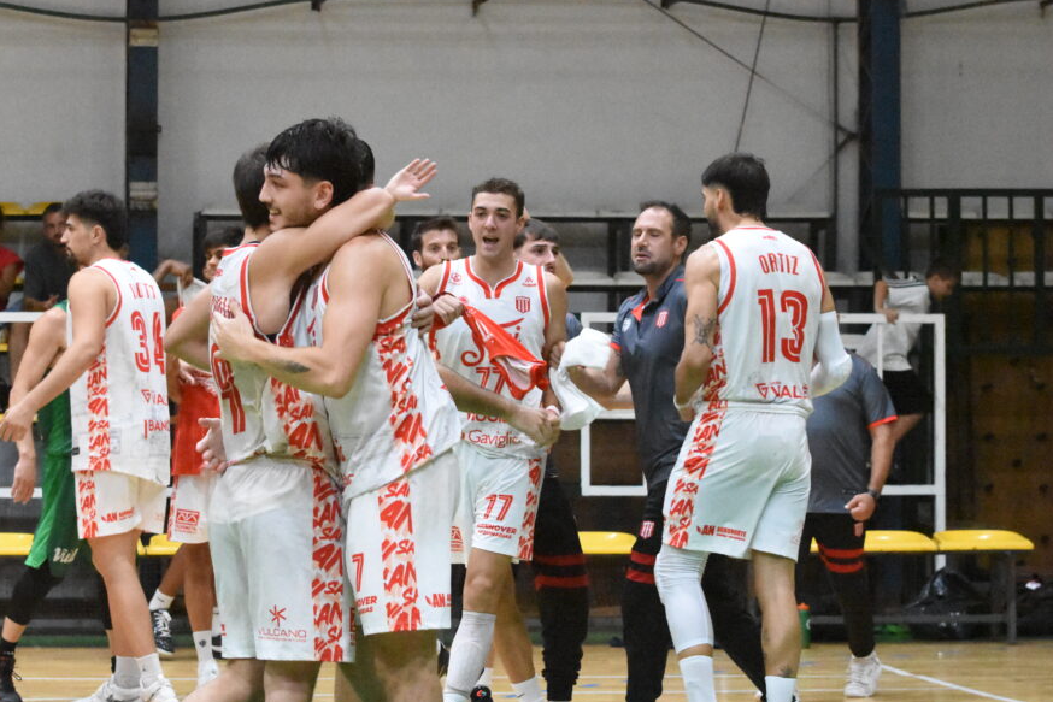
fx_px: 3598
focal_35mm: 123
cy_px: 388
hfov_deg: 16.6
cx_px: 439
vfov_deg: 11.1
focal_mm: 70
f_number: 5.6
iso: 20000
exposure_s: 1/1000
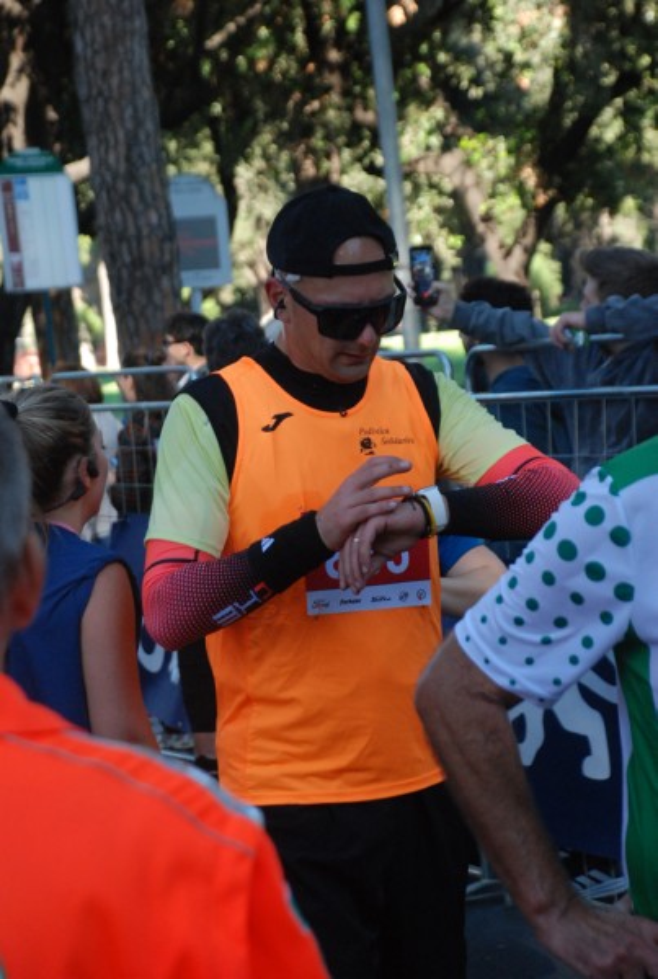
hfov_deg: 12.2
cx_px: 329
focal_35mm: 112
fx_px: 3068
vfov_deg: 18.1
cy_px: 490
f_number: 5.6
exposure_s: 1/400
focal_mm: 75
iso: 1000
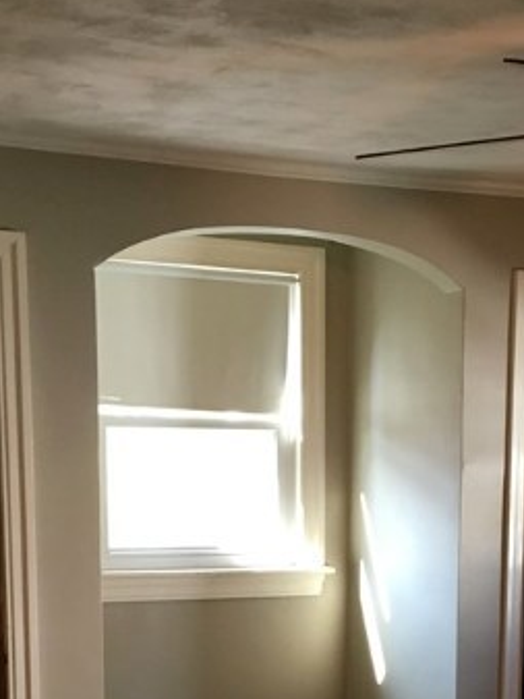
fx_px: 1331
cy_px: 684
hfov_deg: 22.2
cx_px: 329
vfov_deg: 27.8
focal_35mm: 66
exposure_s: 1/30
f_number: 2.2
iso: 100
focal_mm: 4.15
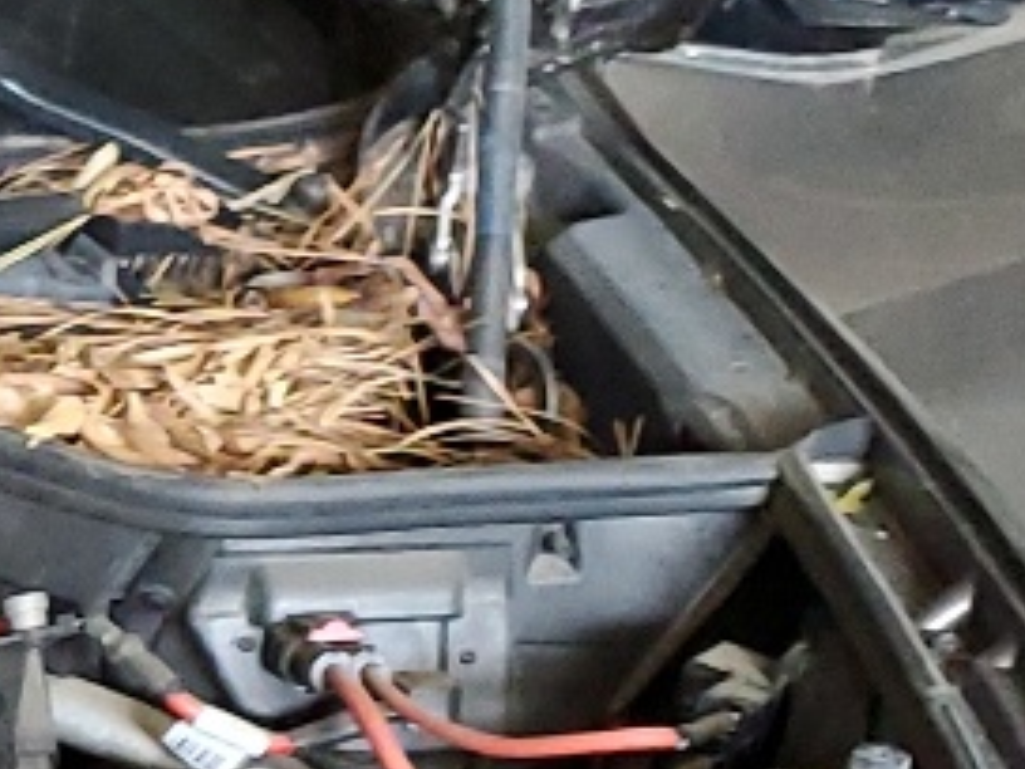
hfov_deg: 11.8
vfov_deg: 9.4
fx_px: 4530
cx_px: -893
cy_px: 1184
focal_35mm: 153
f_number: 1.5
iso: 285
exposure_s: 1/40
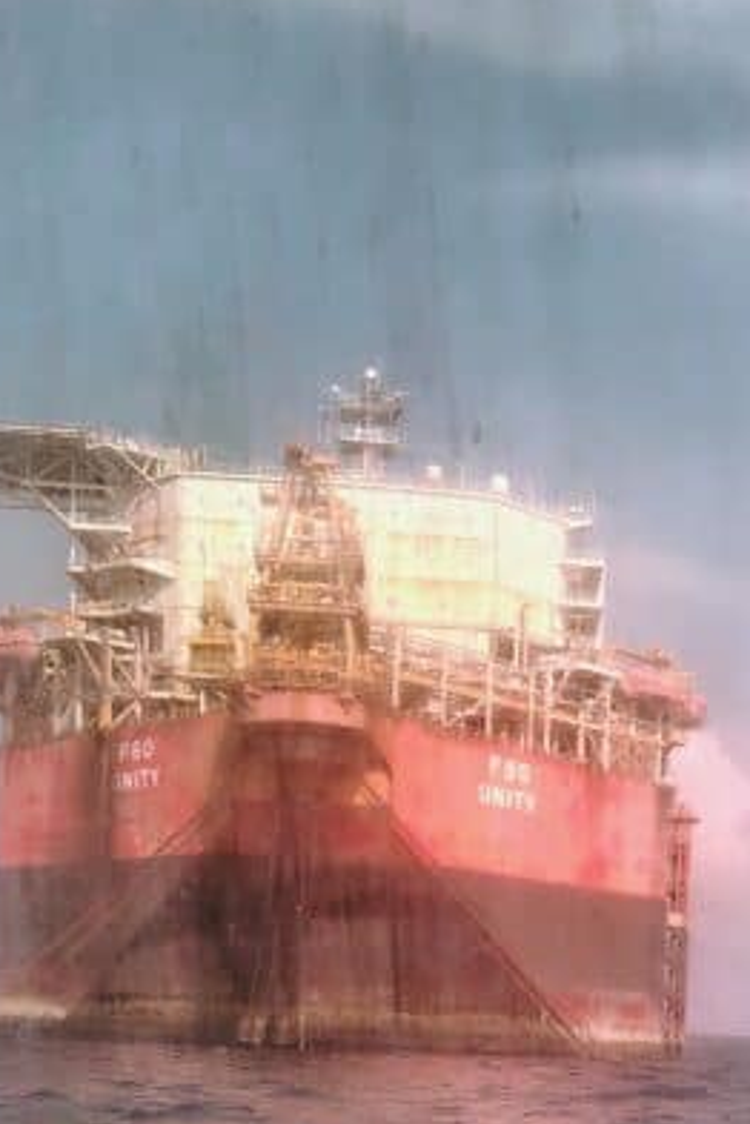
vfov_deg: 28.6
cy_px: 1175
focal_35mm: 65
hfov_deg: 20.5
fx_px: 2031
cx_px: 661
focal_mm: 5.56
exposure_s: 1/100
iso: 315
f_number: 1.8
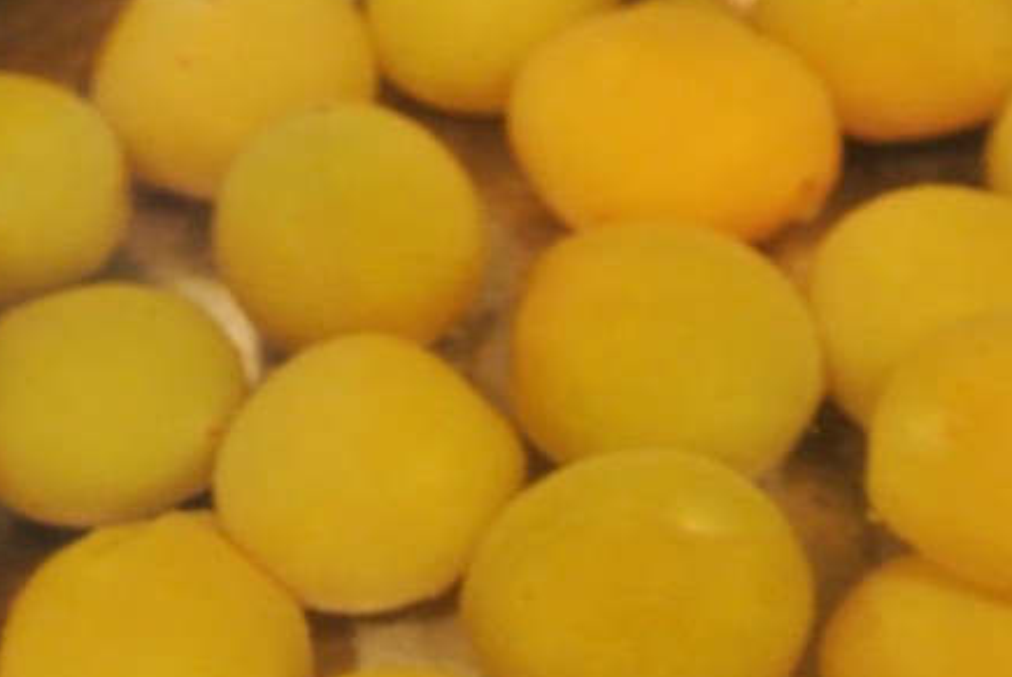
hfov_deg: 19.2
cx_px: 342
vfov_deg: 12.9
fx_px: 2983
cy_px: 462
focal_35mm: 106
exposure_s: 1/13
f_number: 4
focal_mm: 13.6
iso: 800
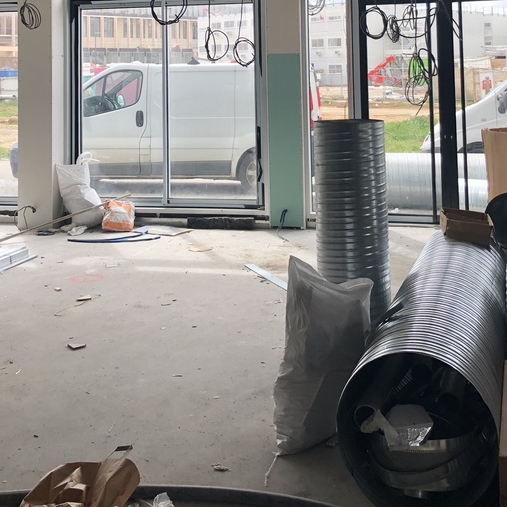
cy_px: 34
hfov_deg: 34.0
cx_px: 247
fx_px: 829
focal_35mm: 50
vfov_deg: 32.1
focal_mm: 3.99
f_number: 1.8
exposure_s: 1/308
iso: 20
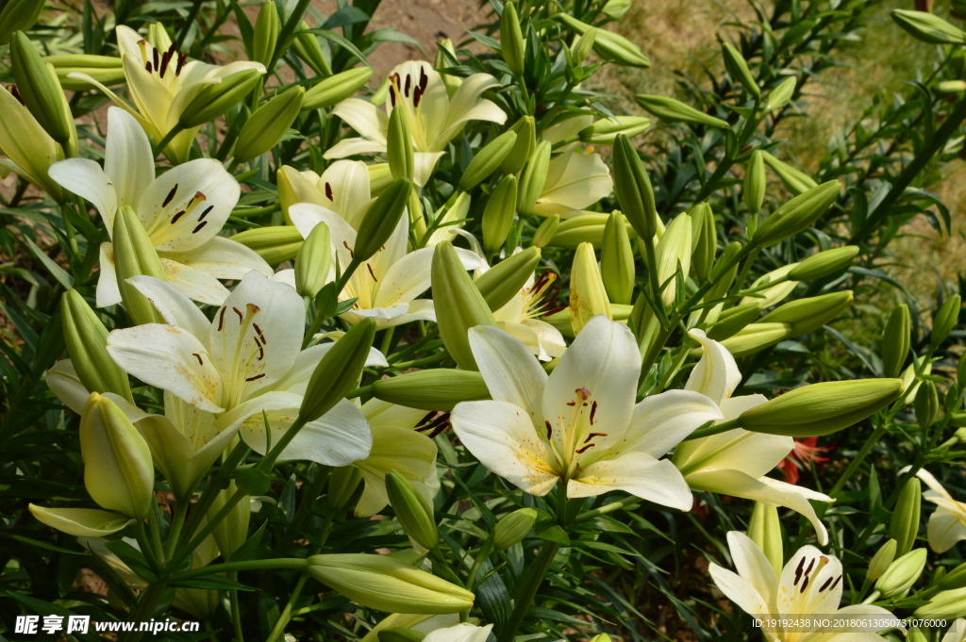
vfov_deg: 18.2
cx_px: 483
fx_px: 2011
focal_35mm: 75
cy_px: 321
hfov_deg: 27.0
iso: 320
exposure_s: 1/250
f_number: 16
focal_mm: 50
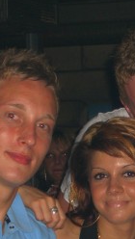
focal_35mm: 179
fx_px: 1136
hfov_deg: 6.8
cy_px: 205
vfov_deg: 11.9
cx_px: 135
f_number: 4
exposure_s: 1/60
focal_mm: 14.2
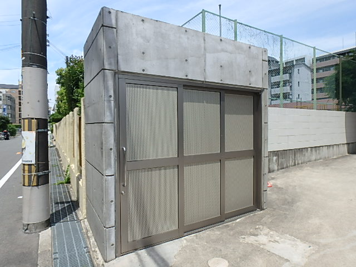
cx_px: 178
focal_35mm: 21
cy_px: 134
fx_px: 216
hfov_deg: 79.0
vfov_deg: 63.4
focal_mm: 3.7
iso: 125
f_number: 3.5
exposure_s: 1/1000
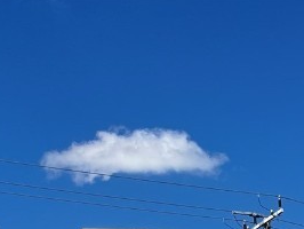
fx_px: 879
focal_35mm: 100
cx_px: 176
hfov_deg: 19.6
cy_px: 433
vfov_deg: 13.1
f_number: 1.6
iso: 50
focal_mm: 5.1
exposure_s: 1/6494
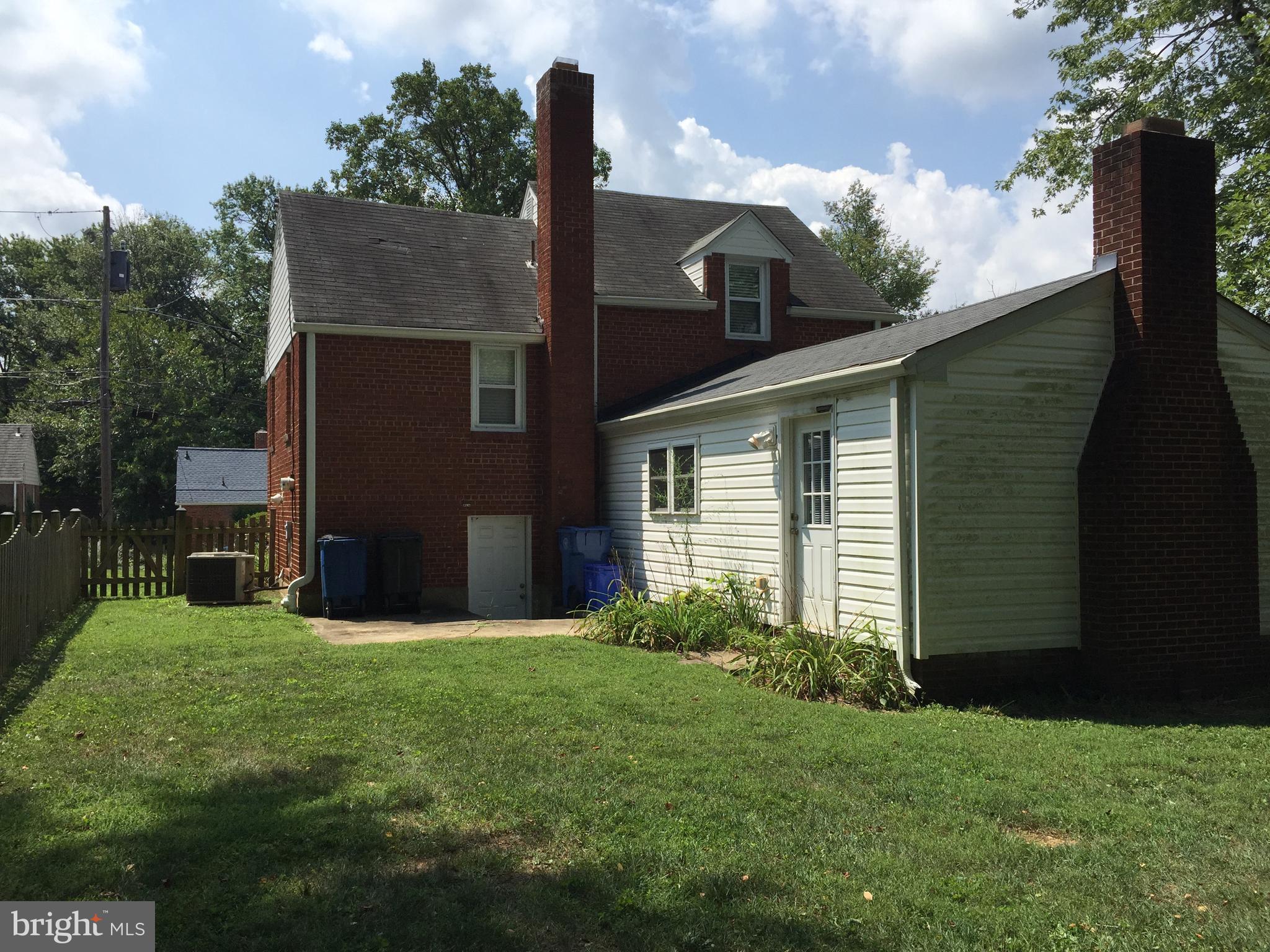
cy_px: 476
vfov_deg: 48.2
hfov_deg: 61.7
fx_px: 1064
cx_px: 635
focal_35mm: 29
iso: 32
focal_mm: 4.15
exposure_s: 1/2639
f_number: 2.2
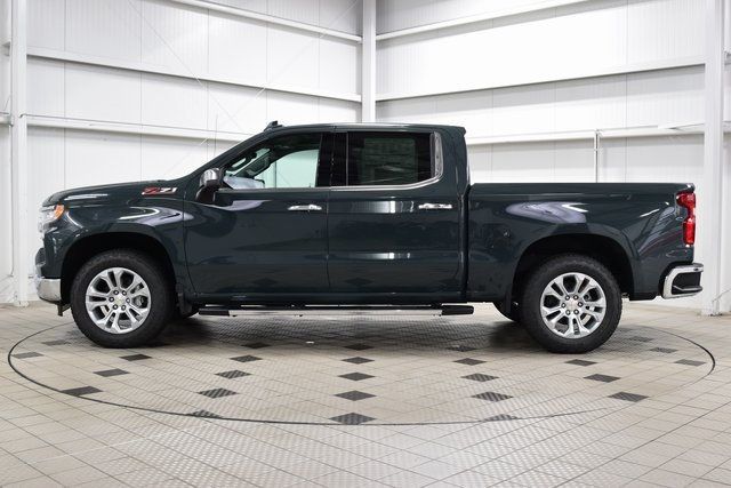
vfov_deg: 34.2
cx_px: 366
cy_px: 244
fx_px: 792
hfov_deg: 49.5
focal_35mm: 39
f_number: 6.3
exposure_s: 1/15
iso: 640
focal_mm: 26
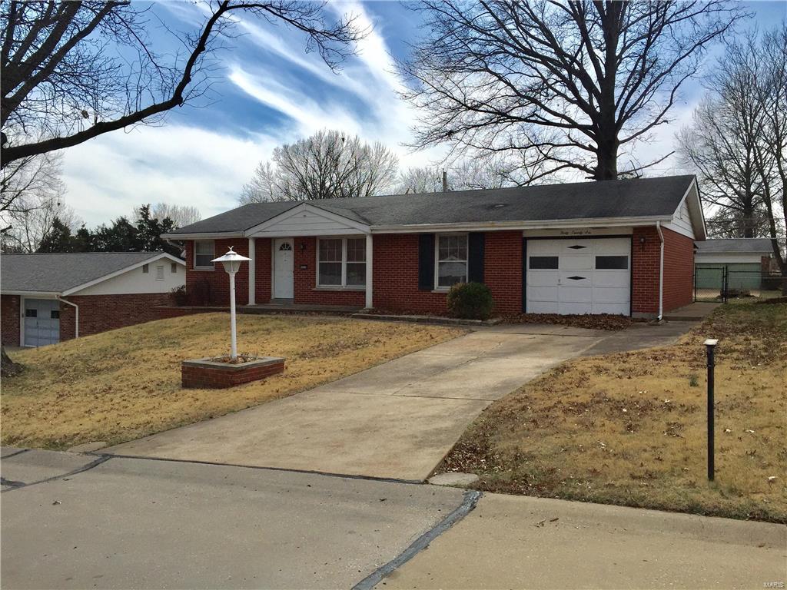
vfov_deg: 48.2
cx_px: 394
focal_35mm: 29
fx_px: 659
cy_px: 295
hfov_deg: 61.7
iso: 32
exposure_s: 1/4950
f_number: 2.2
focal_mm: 4.15
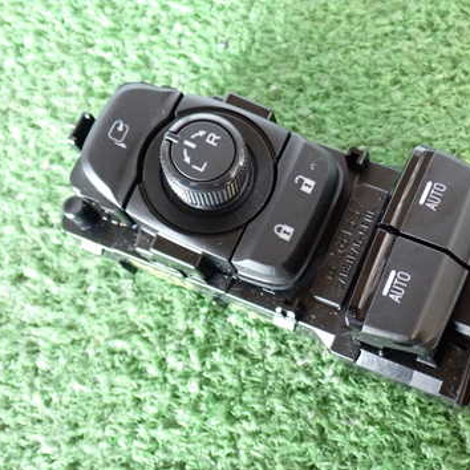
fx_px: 830
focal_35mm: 54
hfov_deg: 31.0
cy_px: 246
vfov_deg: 31.6
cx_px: 365
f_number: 2.5
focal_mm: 6.37
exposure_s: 1/30
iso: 800
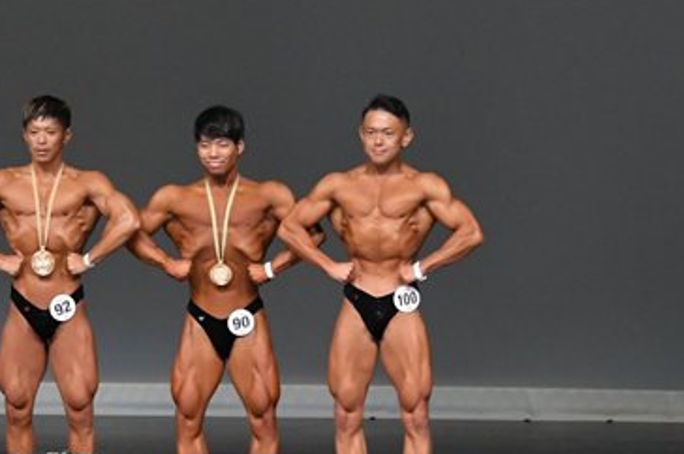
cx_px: 69
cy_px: 235
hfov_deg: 4.8
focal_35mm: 430
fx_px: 8162
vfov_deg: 3.2
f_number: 5.6
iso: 5000
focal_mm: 135
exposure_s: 1/400
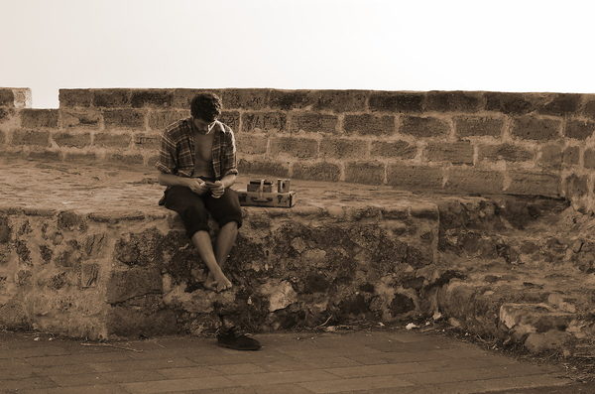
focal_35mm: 75
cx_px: 298
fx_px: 1237
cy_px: 197
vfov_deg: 18.1
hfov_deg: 27.1
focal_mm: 50
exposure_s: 1/250
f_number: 8
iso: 200
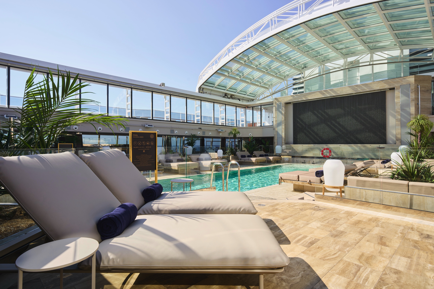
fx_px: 241
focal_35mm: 20
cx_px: 217
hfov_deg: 84.0
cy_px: 144
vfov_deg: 61.9
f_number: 11
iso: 200
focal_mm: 20
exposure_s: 1/125
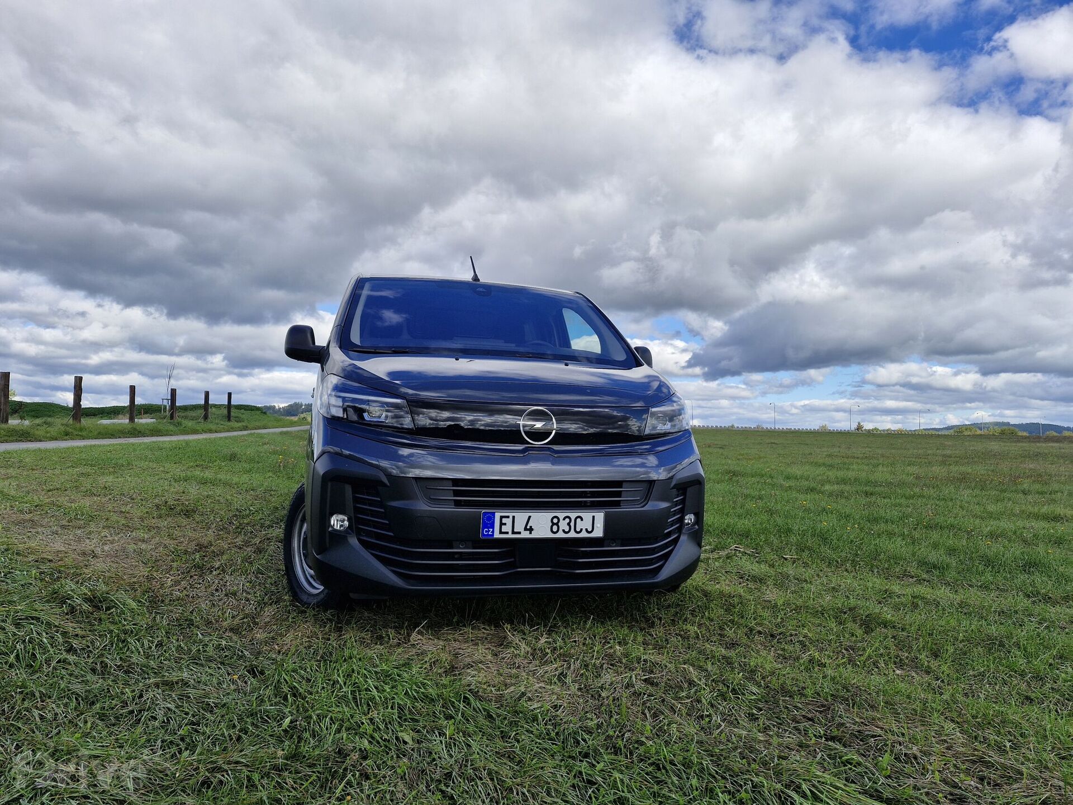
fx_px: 713
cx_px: 536
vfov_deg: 58.9
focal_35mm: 23
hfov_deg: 73.9
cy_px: 402
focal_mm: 5.54
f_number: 1.8
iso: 50
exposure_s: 1/1652
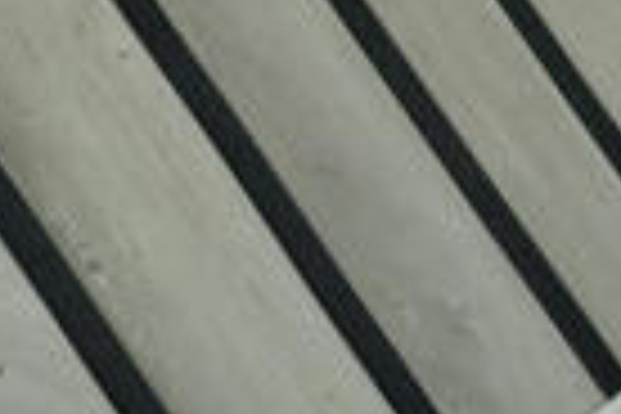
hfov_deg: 19.7
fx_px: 1725
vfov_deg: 13.7
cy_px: 164
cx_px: 648
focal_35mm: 100
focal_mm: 29
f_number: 4
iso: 1600
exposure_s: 1/125
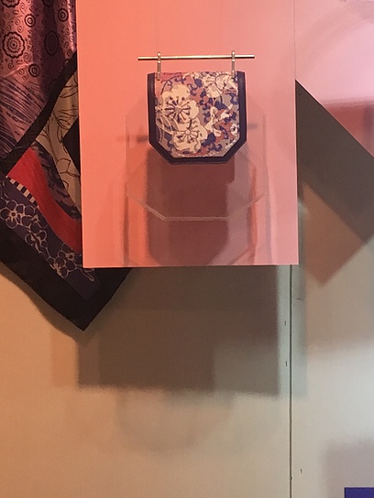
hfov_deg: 16.2
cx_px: 235
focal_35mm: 91
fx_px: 1311
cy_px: 256
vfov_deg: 21.5
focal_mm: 4.15
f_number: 2.2
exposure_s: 1/33
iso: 64
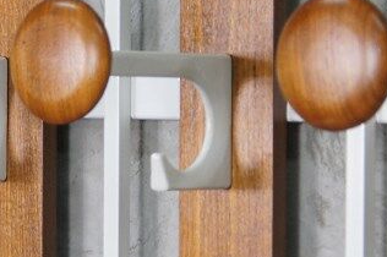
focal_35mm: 208
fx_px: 2233
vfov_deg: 6.6
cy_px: 168
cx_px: 70
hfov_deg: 9.9
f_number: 5
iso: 400
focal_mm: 35
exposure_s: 1/40
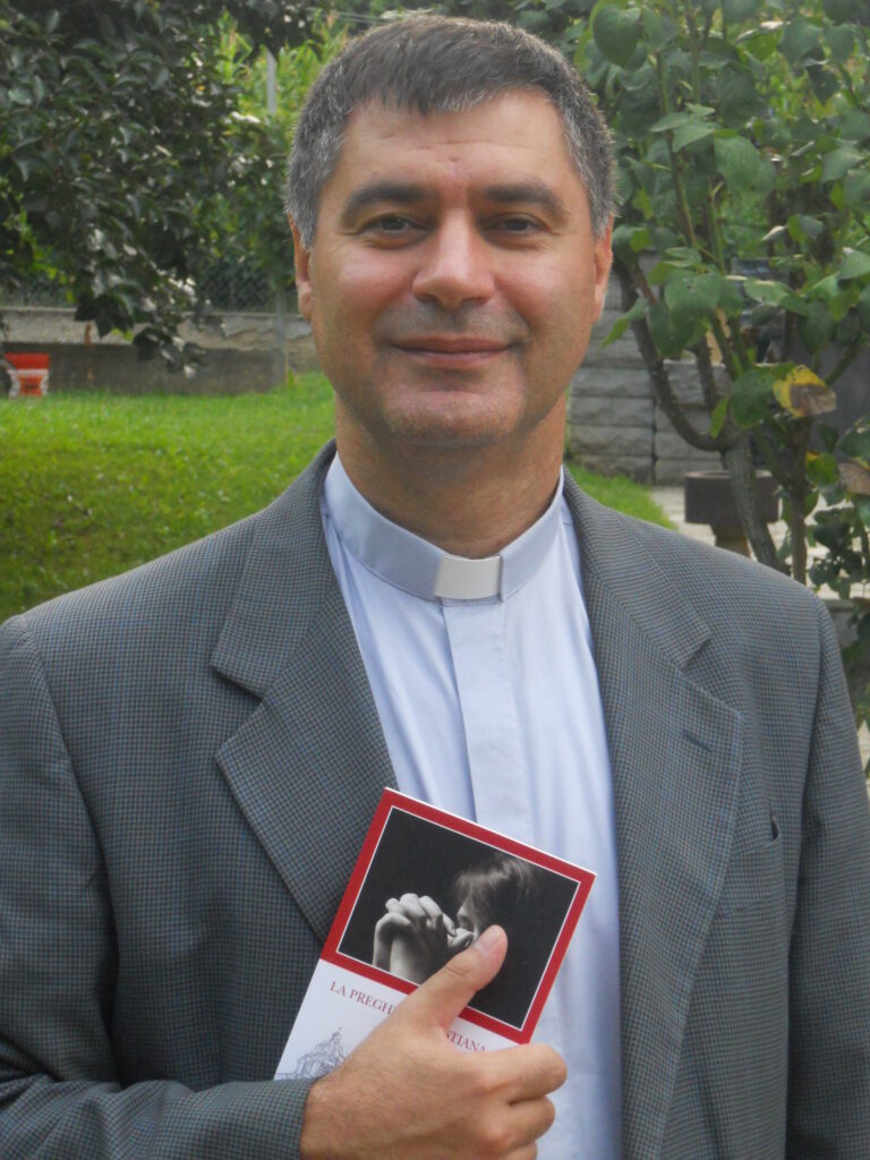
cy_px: 580
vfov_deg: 22.5
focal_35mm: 87
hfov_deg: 17.0
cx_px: 435
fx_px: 2915
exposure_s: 1/125
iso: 500
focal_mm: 15.5
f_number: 4.9
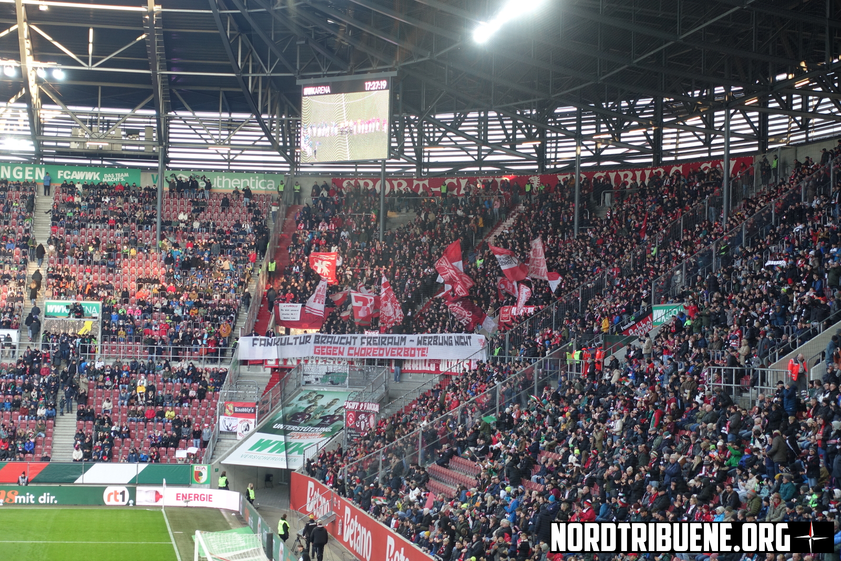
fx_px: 1635
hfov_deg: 28.8
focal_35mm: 70
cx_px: 420
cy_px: 280
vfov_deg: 19.5
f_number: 2.8
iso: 200
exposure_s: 1/80
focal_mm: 25.7
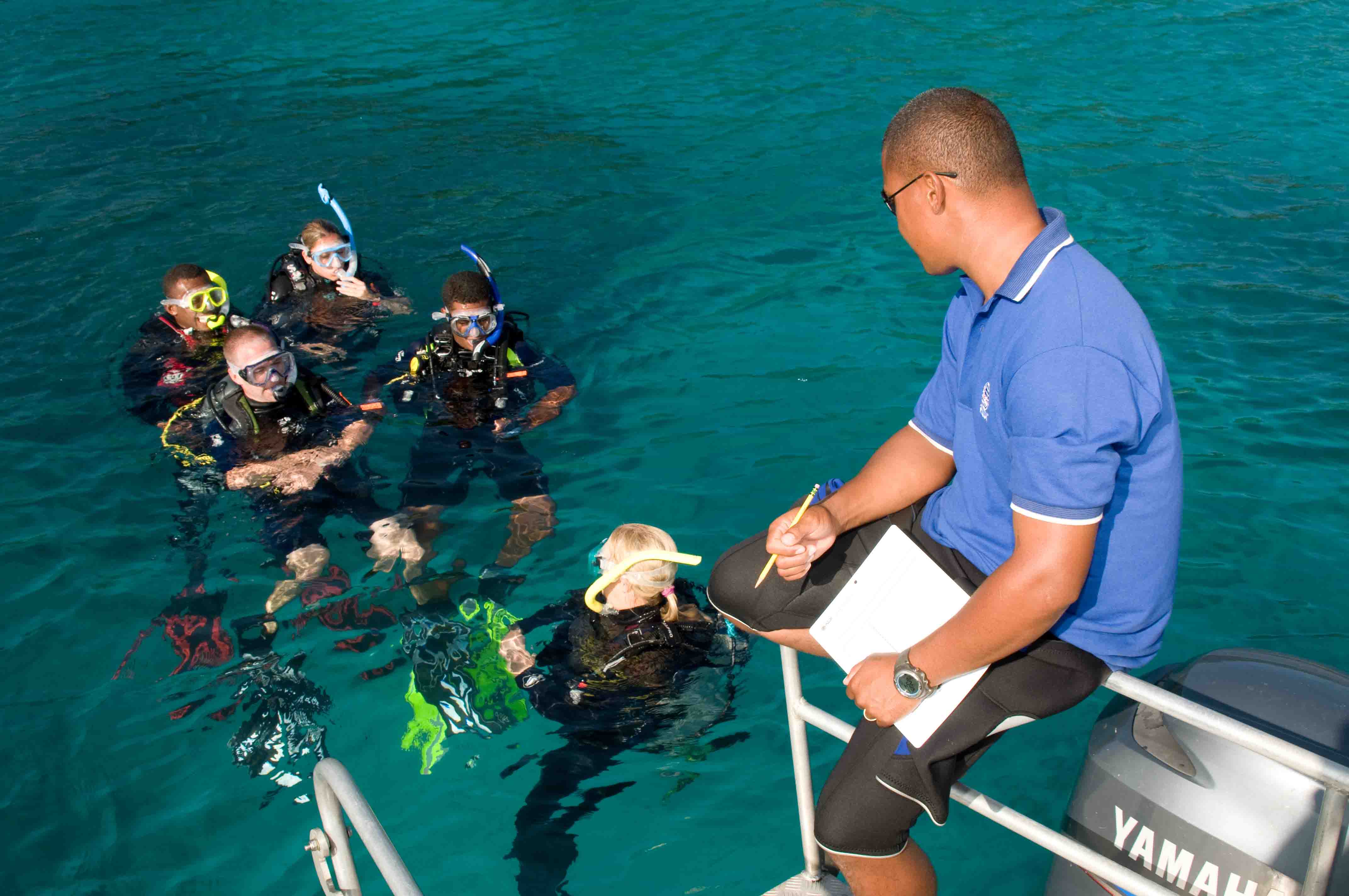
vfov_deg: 31.8
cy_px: 448
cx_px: 674
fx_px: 1572
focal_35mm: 42
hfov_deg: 46.4
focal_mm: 28
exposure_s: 1/250
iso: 200
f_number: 10
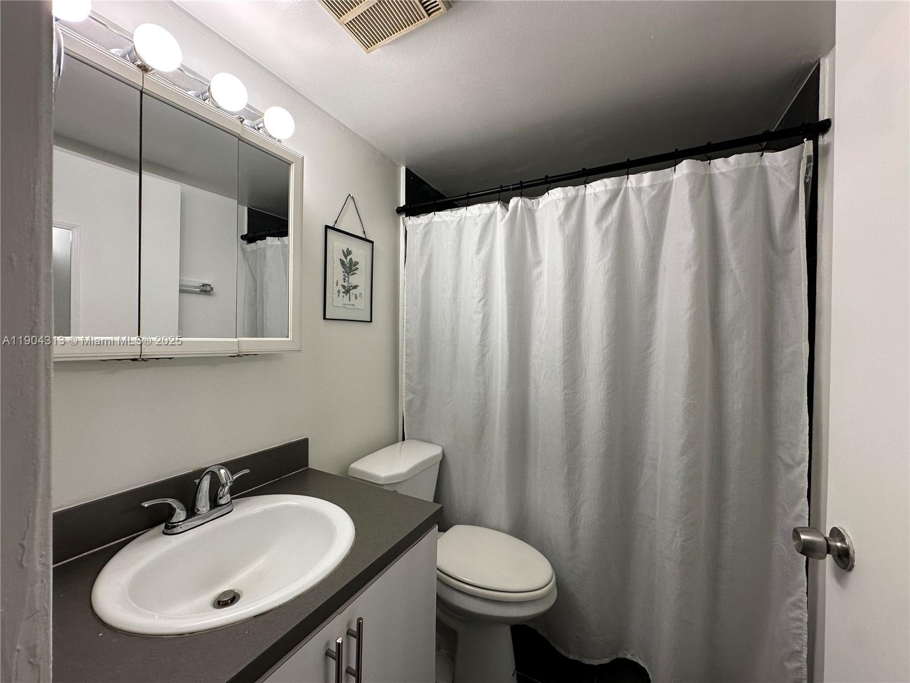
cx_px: 455
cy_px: 342
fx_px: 368
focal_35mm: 14
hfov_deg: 102.1
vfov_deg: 85.7
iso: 125
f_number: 2.2
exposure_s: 1/120
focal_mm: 2.22
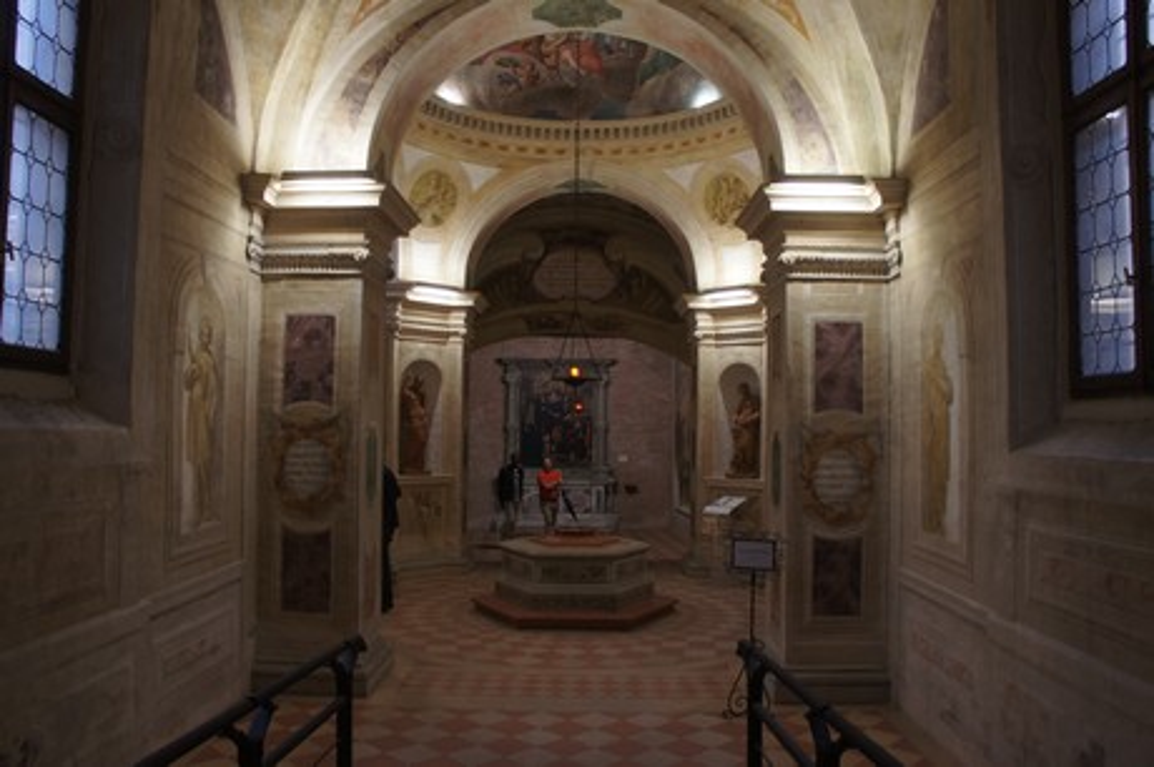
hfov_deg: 67.4
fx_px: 865
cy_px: 384
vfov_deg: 47.9
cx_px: 577
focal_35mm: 27
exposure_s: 1/30
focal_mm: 18
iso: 800
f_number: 3.5
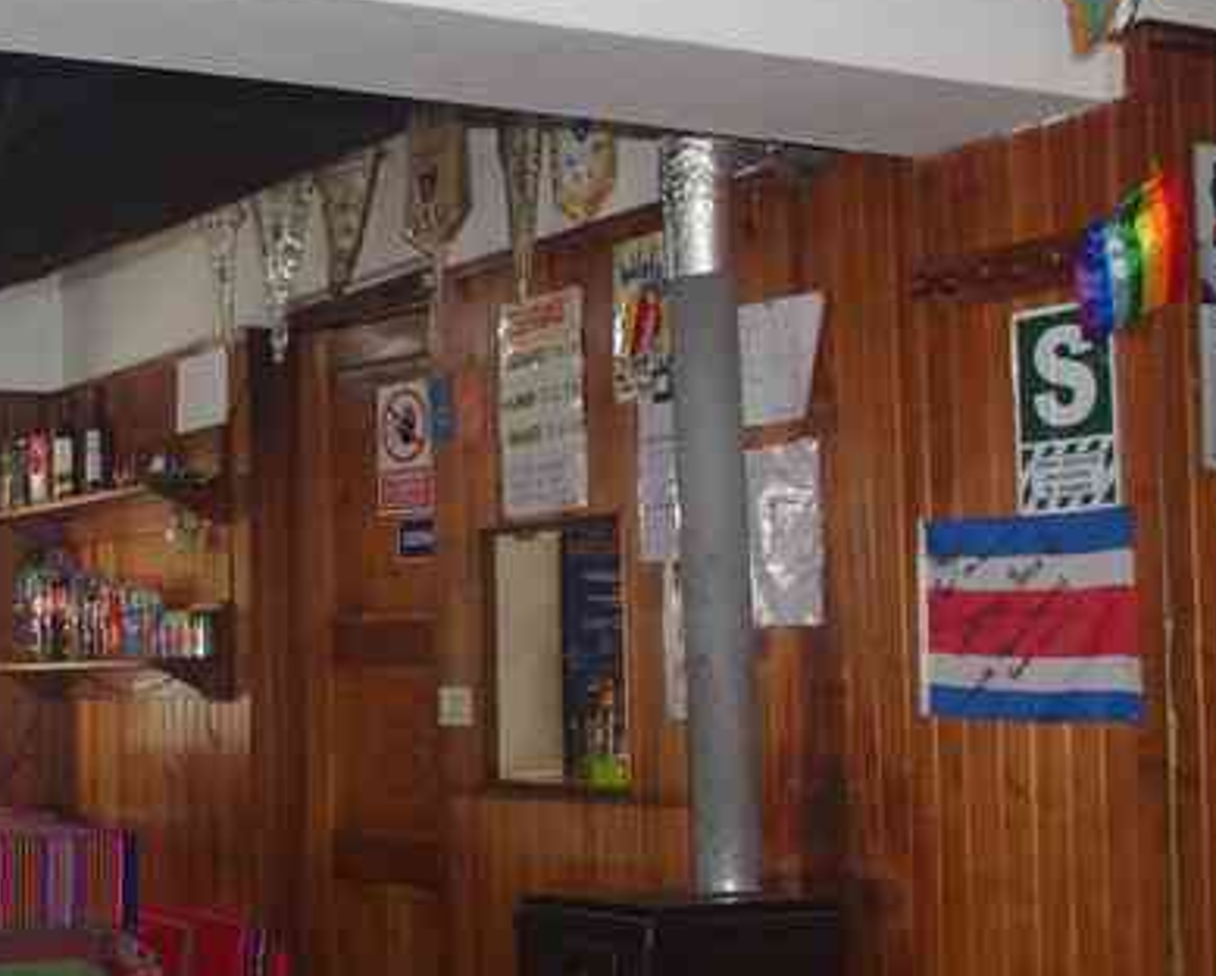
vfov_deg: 23.5
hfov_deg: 27.6
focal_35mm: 65
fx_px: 2342
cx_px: 23
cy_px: 494
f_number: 5
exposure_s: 1/50
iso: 800
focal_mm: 18
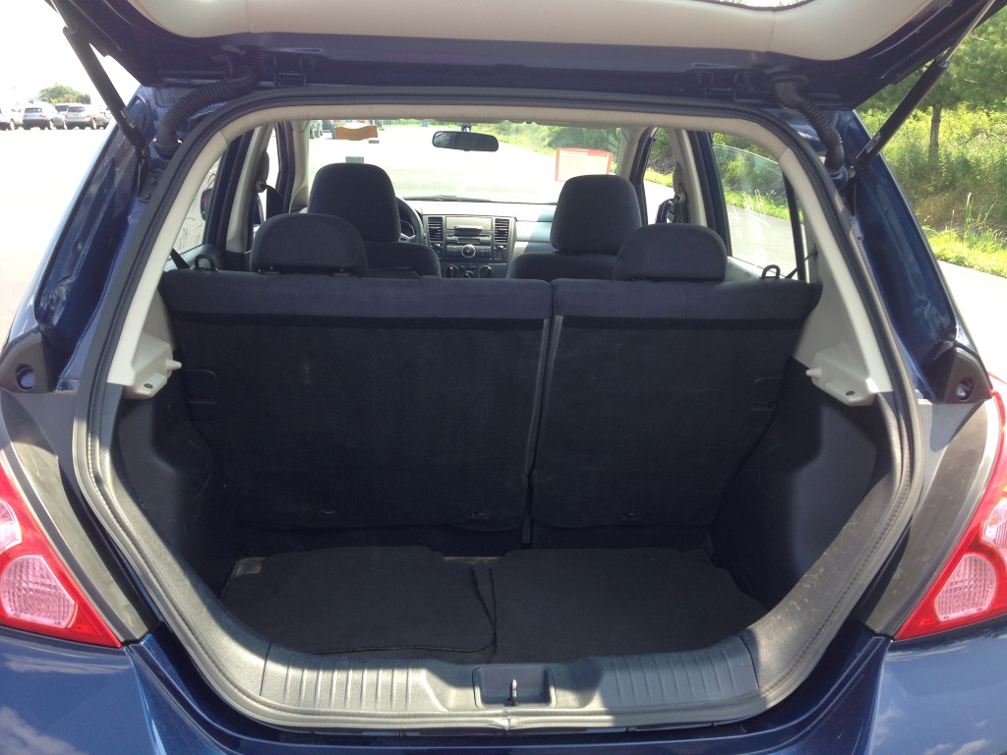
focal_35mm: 33
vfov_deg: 42.9
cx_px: 504
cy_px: 378
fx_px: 960
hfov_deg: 55.4
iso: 50
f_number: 2.4
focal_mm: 4.12
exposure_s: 1/214
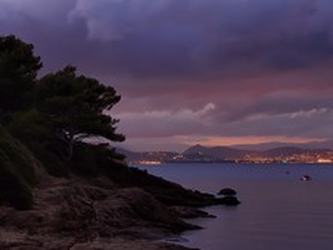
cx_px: 265
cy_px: 154
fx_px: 1204
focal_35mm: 125
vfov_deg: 11.9
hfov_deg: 15.6
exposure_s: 1/3.33
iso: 1600
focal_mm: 70
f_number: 4
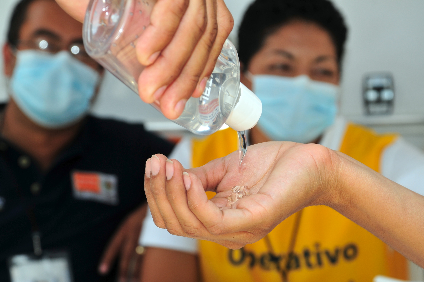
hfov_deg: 18.2
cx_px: 212
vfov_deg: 12.1
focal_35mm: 112
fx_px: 1323
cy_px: 141
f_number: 8
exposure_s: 1/250
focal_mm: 75
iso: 200
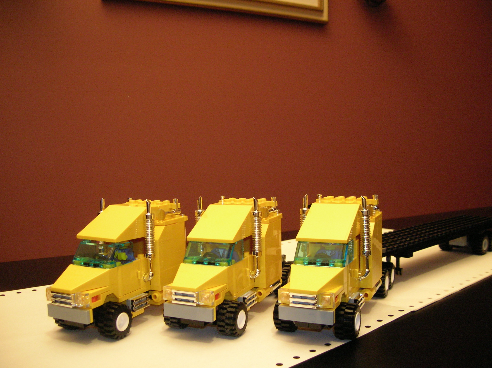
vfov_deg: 41.7
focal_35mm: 34
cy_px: 184
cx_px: 246
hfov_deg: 54.0
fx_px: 483
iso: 200
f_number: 2.9
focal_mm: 5.7
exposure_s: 1/16.1
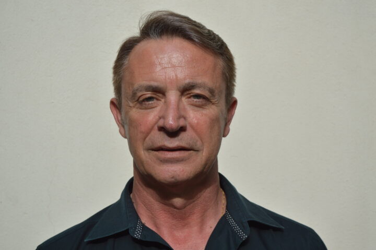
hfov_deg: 29.9
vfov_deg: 20.1
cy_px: 125
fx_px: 704
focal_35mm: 68
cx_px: 188
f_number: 6.3
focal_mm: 45
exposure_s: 1/160
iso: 100
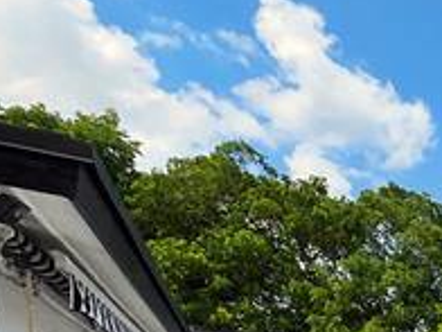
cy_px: 519
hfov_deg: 20.3
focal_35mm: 53
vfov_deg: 22.0
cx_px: 855
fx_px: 677
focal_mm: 2.2
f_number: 1.9
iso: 40
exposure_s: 1/1780
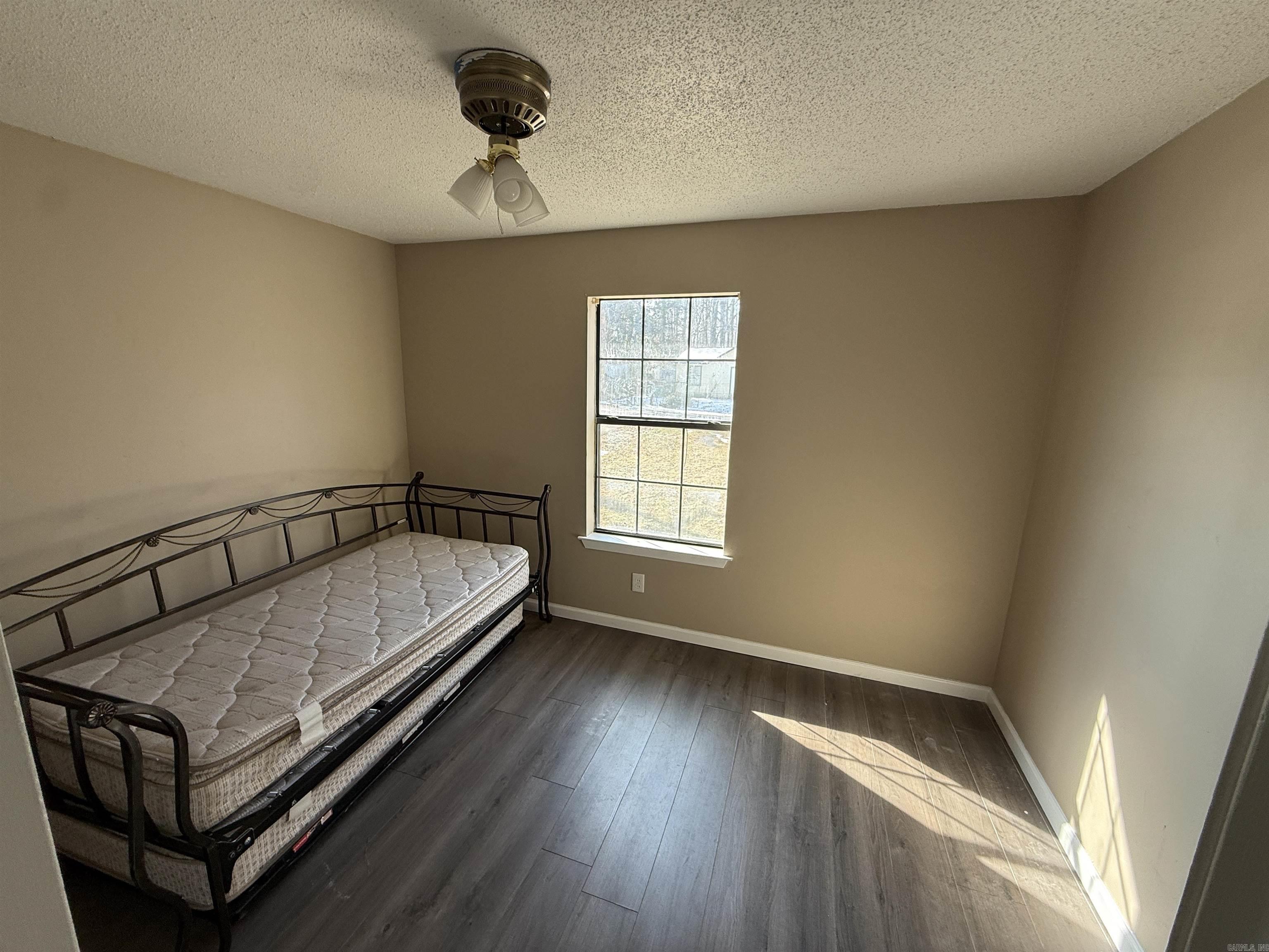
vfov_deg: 85.7
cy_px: 476
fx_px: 513
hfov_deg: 102.1
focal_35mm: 14
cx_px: 634
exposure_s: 1/112
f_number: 2.2
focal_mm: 2.22
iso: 64
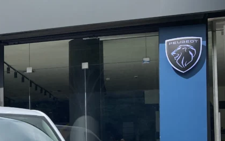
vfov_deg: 19.0
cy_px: 133
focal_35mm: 67
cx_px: -42
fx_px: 411
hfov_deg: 27.2
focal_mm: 4.25
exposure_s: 1/1522
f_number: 1.8
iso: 32
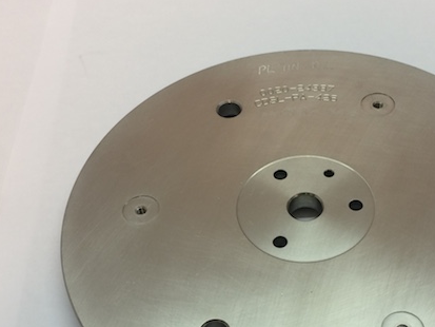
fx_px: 691
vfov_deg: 26.2
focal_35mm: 55
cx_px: 280
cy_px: 253
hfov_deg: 34.7
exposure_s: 1/33
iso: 32
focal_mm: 4.15
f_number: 2.2
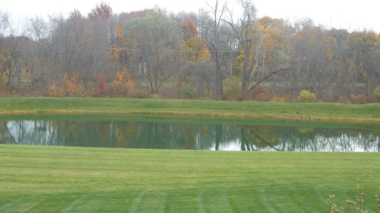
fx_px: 474
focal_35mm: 47
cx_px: 190
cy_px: 126
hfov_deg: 43.7
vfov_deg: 25.4
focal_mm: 7.7
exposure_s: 1/160
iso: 80
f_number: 3.8
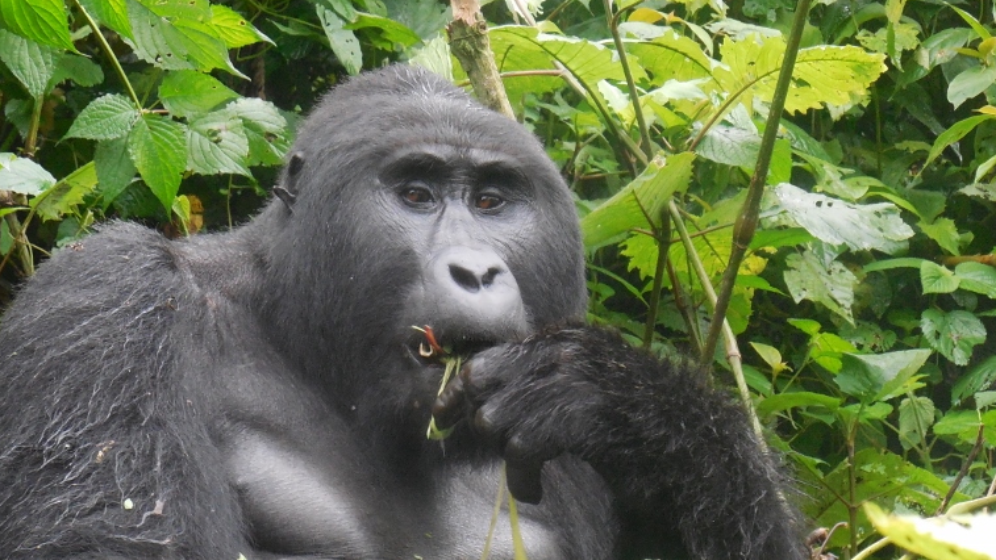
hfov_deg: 12.9
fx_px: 4411
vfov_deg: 7.3
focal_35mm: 167
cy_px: 321
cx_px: 482
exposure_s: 1/160
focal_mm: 25.8
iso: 800
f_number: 5.1
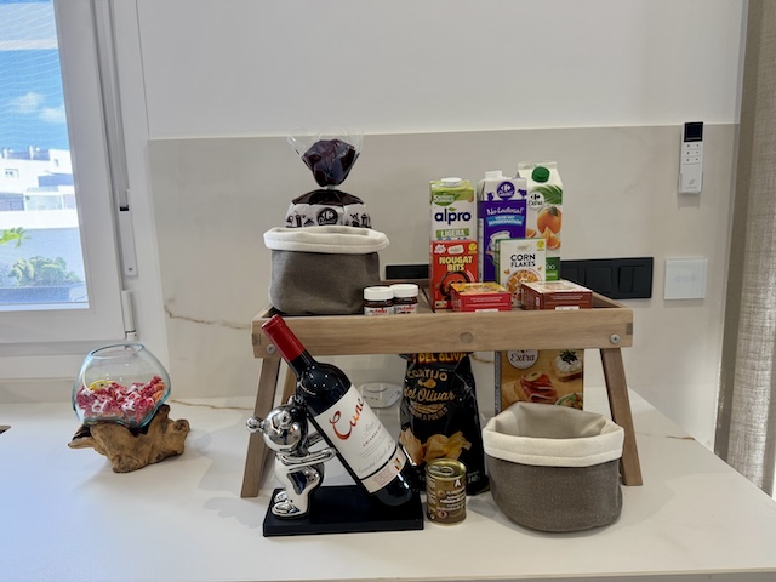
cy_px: 291
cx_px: 388
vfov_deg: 56.8
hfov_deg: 71.6
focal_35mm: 24
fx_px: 538
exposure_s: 1/188
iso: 100
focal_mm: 6.76
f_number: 1.78
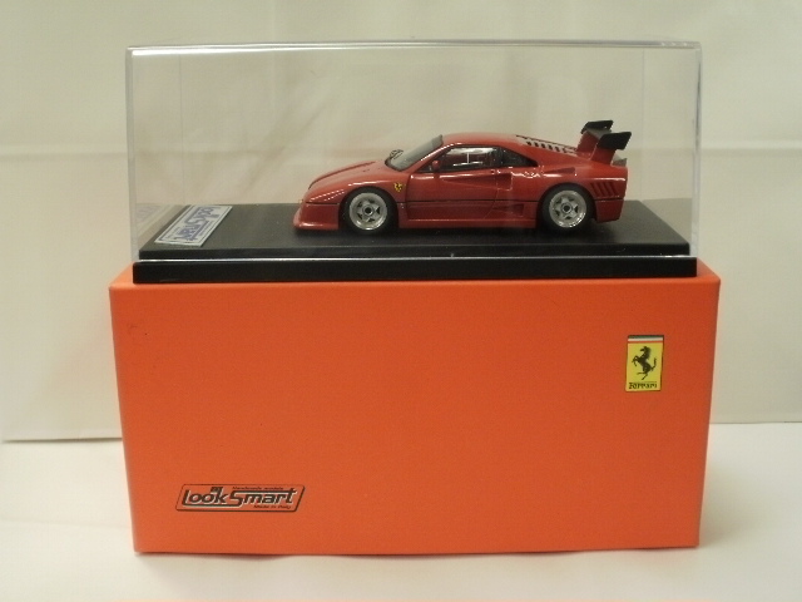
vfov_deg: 32.9
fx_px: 1019
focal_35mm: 44
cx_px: 401
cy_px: 301
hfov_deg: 42.9
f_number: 4
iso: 125
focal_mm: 7.7
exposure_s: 1/15
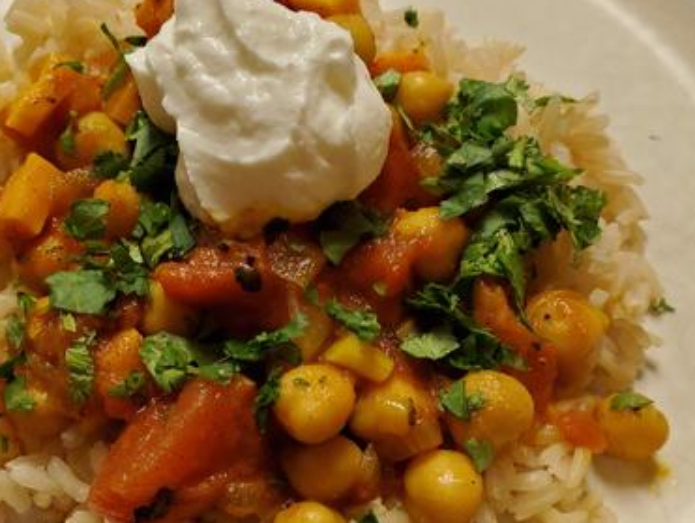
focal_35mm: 28
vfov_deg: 49.8
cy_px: 272
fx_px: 563
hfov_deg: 63.4
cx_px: 333
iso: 250
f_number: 2.4
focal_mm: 4.3
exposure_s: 1/39
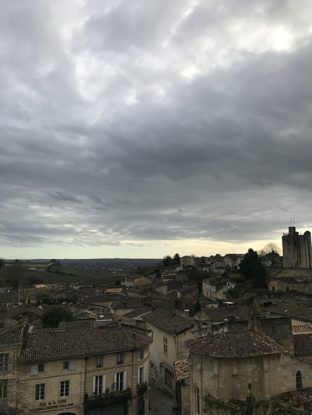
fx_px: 336
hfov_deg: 49.7
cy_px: 208
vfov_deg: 63.4
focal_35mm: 28
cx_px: 156
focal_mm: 3.99
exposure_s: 1/1742
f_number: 1.8
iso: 20
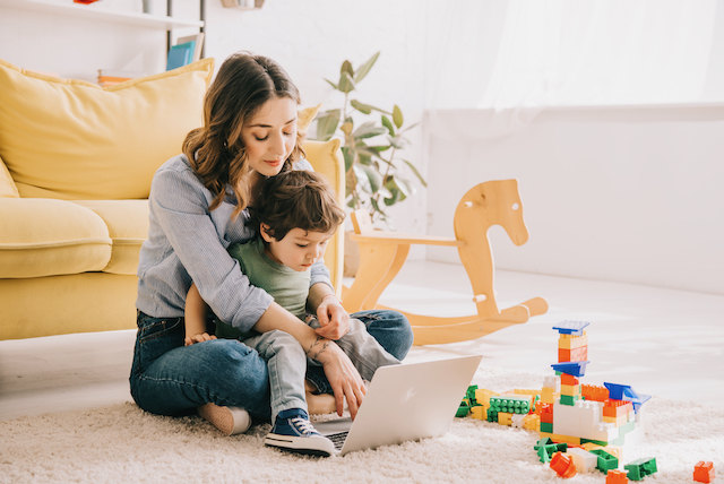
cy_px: 242
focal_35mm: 58
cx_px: 362
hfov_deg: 34.5
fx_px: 1167
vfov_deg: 23.4
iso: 125
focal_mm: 58
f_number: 4.5
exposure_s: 1/200
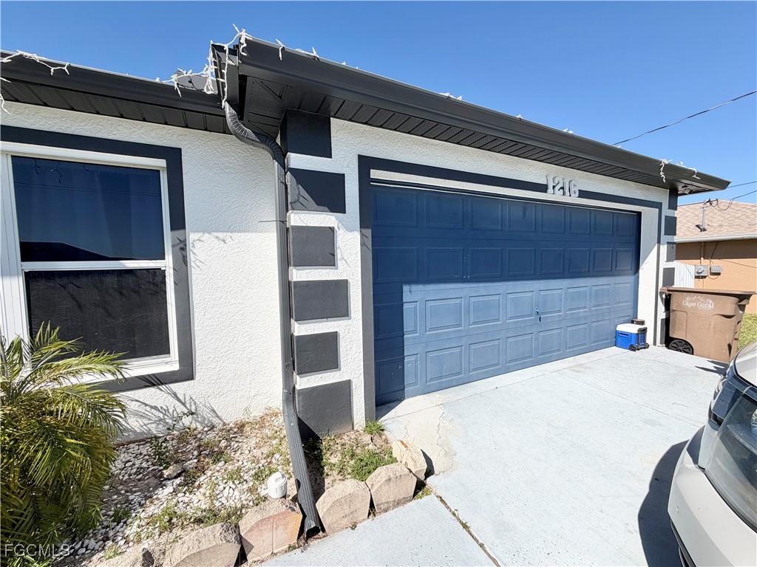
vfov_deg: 85.7
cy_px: 284
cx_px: 378
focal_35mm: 14
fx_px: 306
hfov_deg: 102.1
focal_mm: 2.22
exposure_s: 1/1399
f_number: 2.2
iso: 20
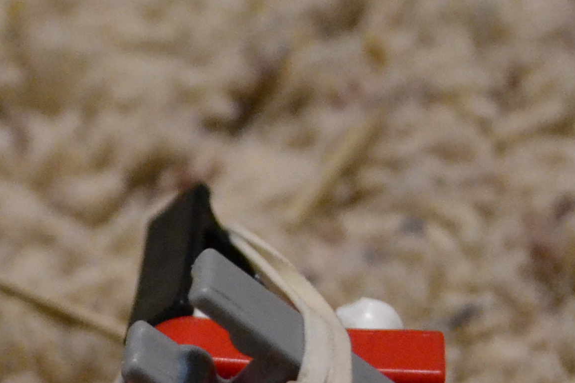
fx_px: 2300
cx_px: -153
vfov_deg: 9.2
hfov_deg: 13.8
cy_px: 634
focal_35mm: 144
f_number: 4
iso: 3200
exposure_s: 1/50
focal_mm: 24
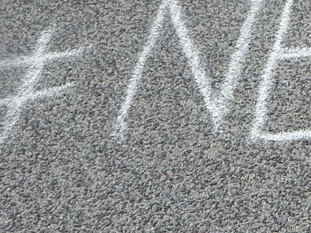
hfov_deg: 20.6
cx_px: 423
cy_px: 40
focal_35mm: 85
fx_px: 764
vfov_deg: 17.2
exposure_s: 1/800
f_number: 6
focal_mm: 4
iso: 125
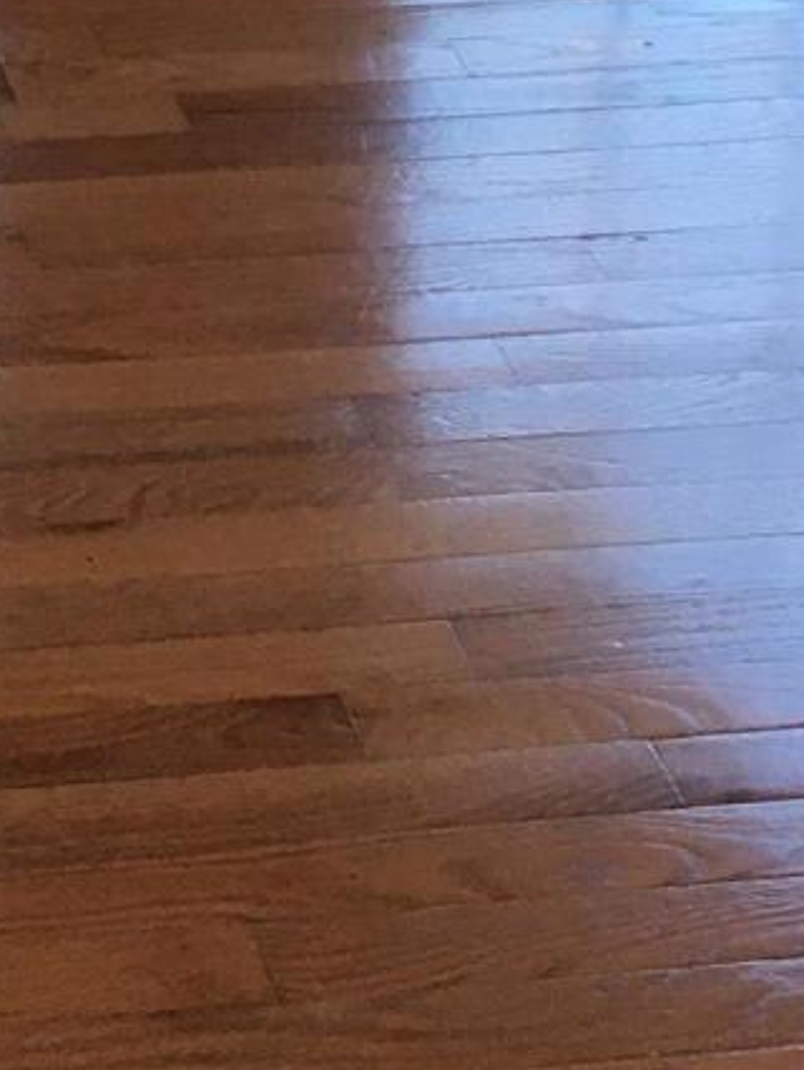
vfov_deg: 13.2
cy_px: -779
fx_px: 4207
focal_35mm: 136
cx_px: -261
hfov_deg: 10.7
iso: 25
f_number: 2.2
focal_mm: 4.15
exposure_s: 1/40
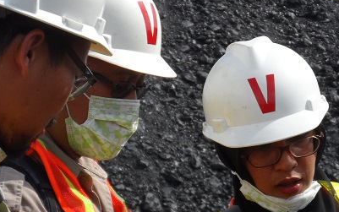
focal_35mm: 220
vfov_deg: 6.0
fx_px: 2033
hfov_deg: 9.5
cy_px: 148
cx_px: 244
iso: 80
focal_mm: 17
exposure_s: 1/500
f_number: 4.6
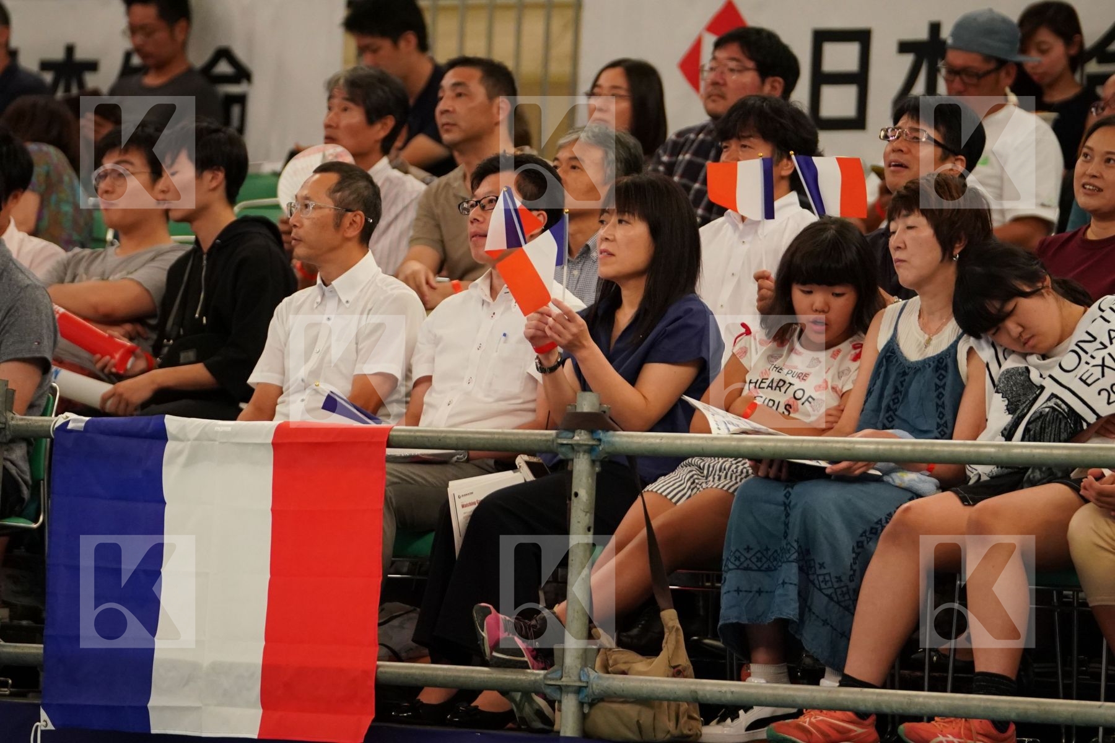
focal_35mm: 256
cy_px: 372
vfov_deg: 5.4
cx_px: 558
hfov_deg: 8.0
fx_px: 7928
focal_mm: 171
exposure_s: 1/1000
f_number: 2.8
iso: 3200
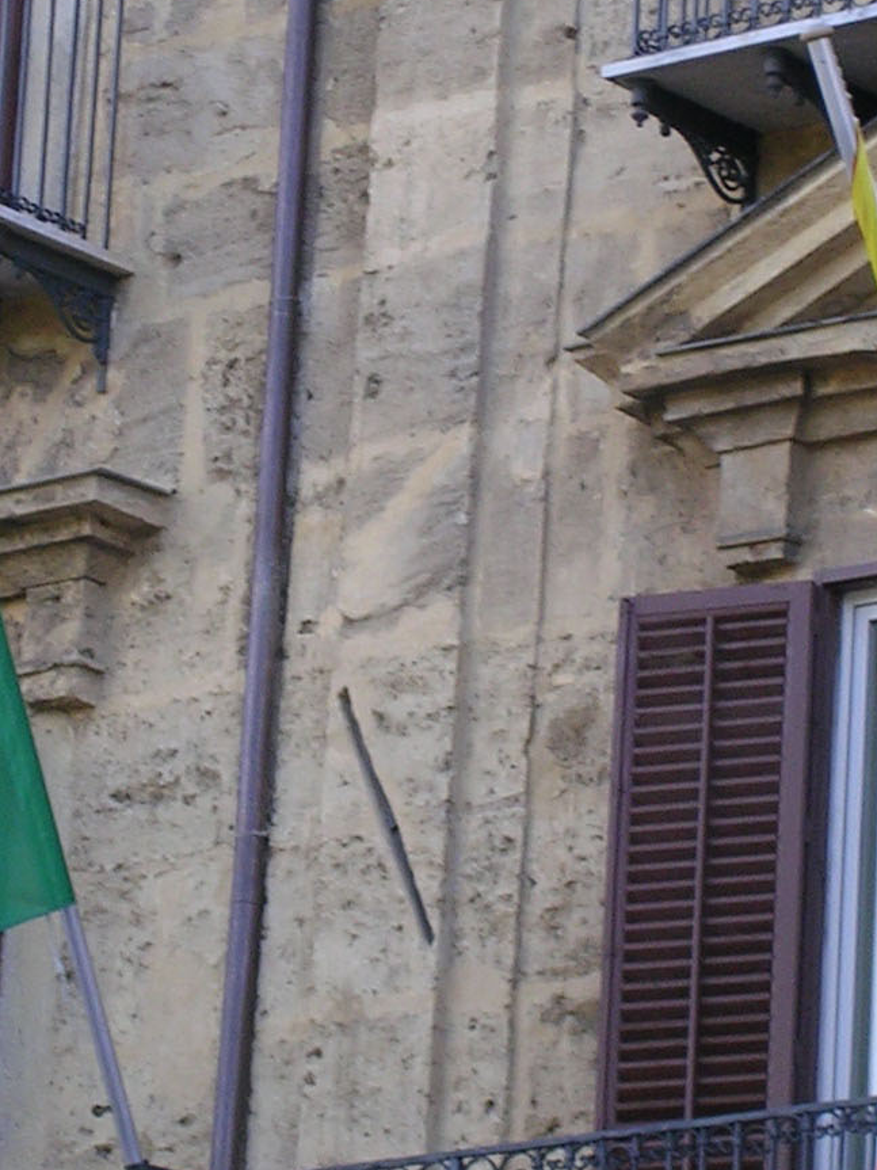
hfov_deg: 5.4
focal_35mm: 273
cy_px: 424
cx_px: 412
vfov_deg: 7.3
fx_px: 9224
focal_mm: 17.4
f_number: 4.9
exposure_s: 1/65.3
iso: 50
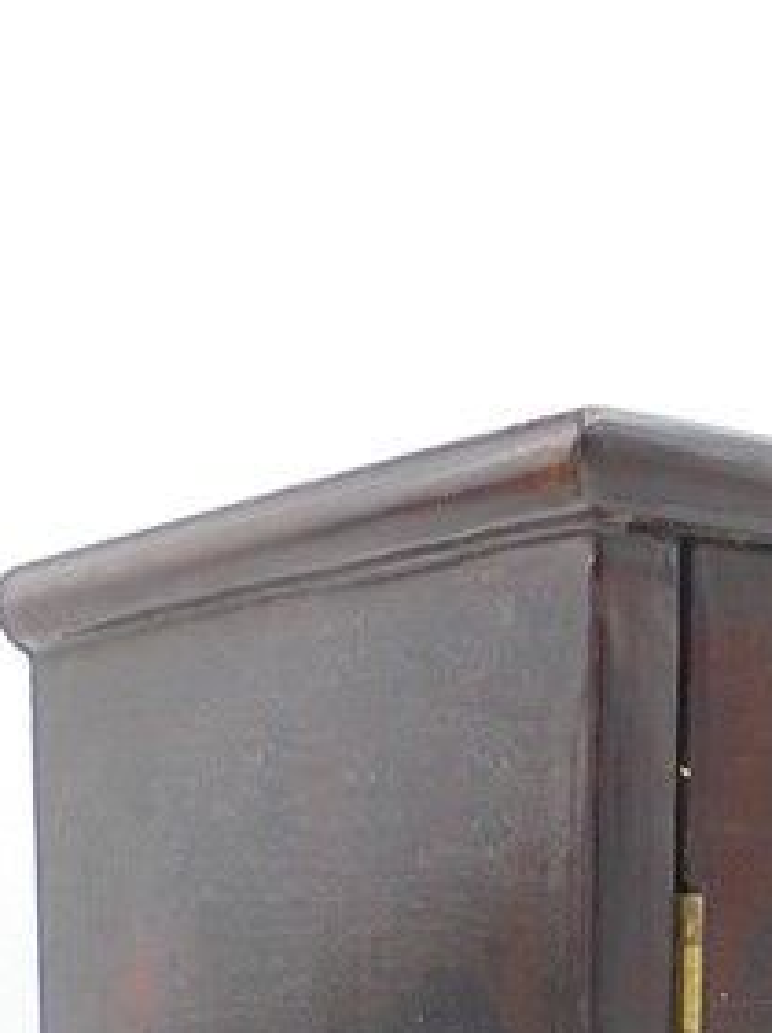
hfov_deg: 15.1
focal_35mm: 93
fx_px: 2772
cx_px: 1024
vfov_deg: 18.7
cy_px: 1529
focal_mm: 5.3
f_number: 3.7
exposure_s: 1/30
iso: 100
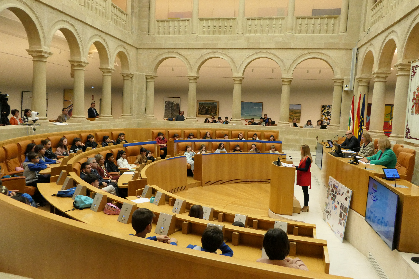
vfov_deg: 45.0
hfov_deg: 63.7
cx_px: 210
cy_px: 140
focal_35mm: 29
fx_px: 338
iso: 1600
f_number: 3.6
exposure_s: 1/200
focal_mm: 10.5
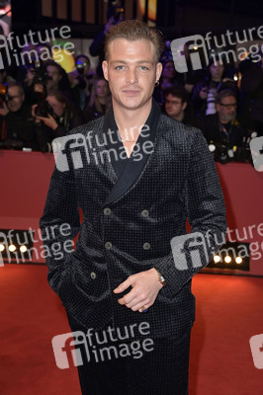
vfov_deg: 34.5
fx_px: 637
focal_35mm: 58
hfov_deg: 23.3
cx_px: 132
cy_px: 198
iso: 800
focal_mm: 58
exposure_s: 1/250
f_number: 5
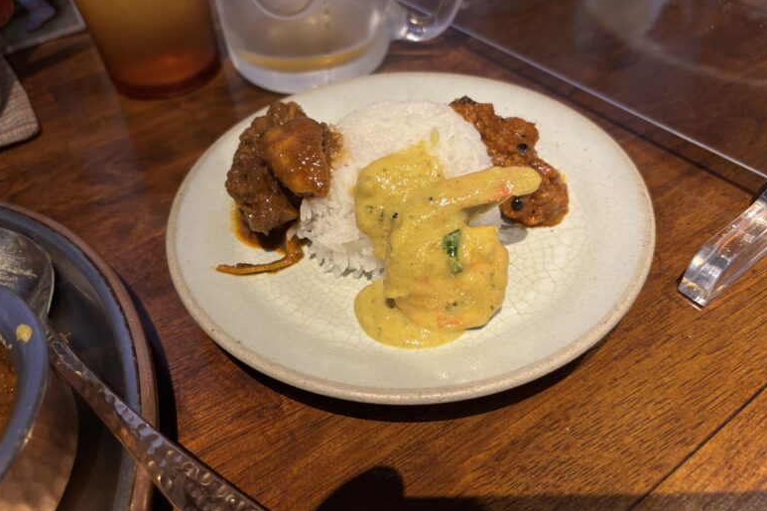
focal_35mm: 28
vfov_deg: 46.3
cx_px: 375
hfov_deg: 65.5
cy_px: 224
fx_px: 596
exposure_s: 1/50
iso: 125
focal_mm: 5.96
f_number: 1.6
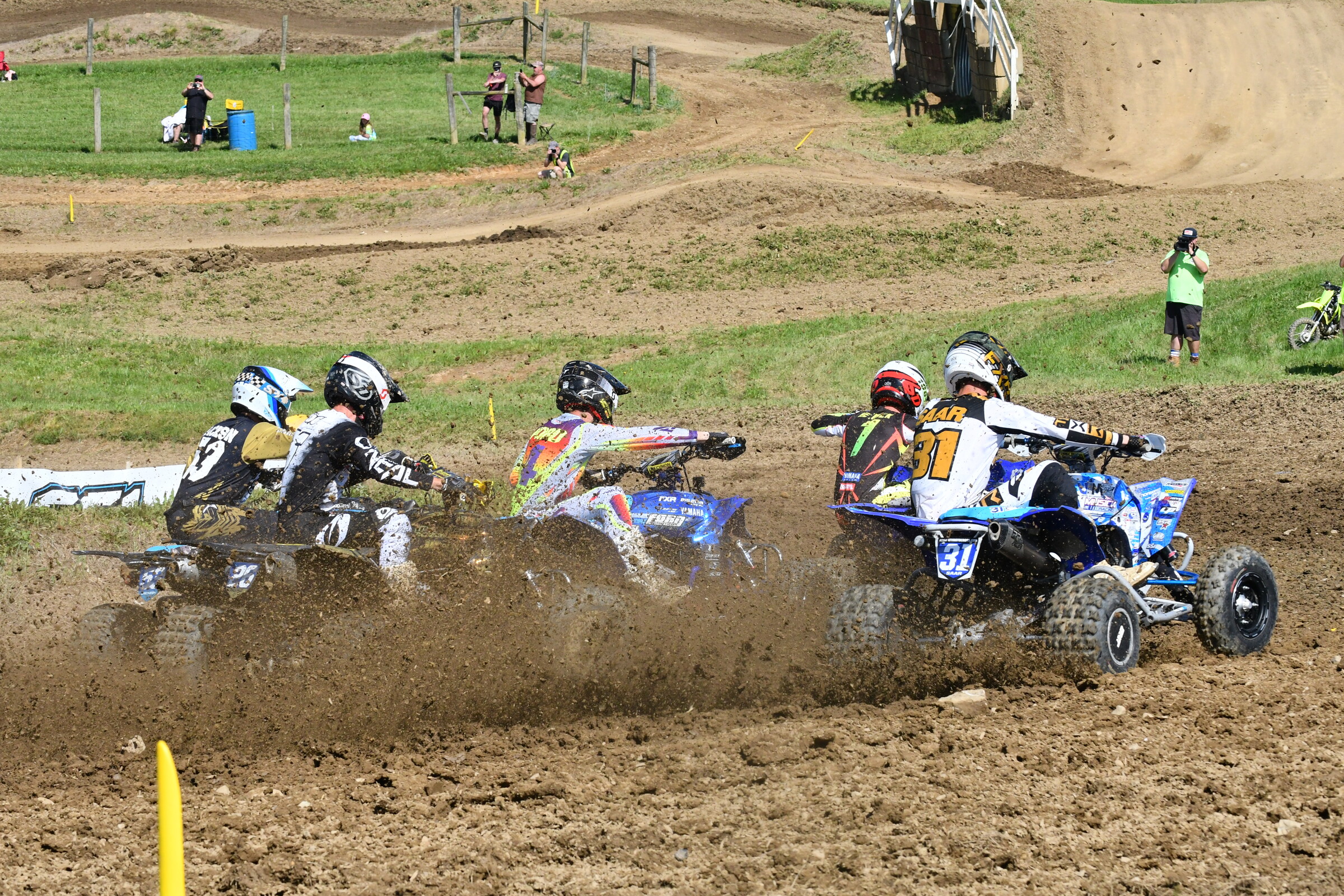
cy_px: 448
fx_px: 4592
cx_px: 672
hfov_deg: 16.7
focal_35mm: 123
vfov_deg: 11.1
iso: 800
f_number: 8
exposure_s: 1/2000
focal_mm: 82
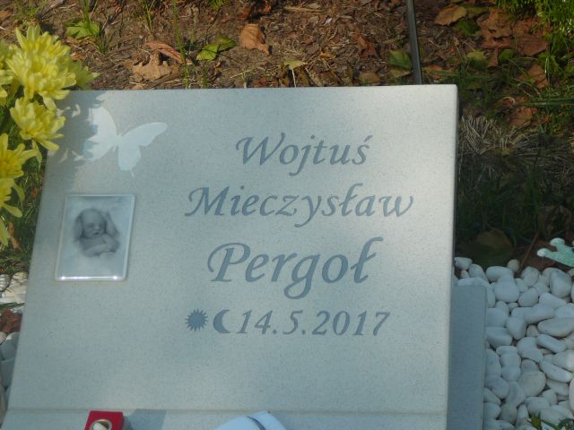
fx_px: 1741
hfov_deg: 18.7
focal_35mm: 105
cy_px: 215
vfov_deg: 14.1
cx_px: 287
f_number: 3.9
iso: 80
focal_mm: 15.6
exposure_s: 1/640
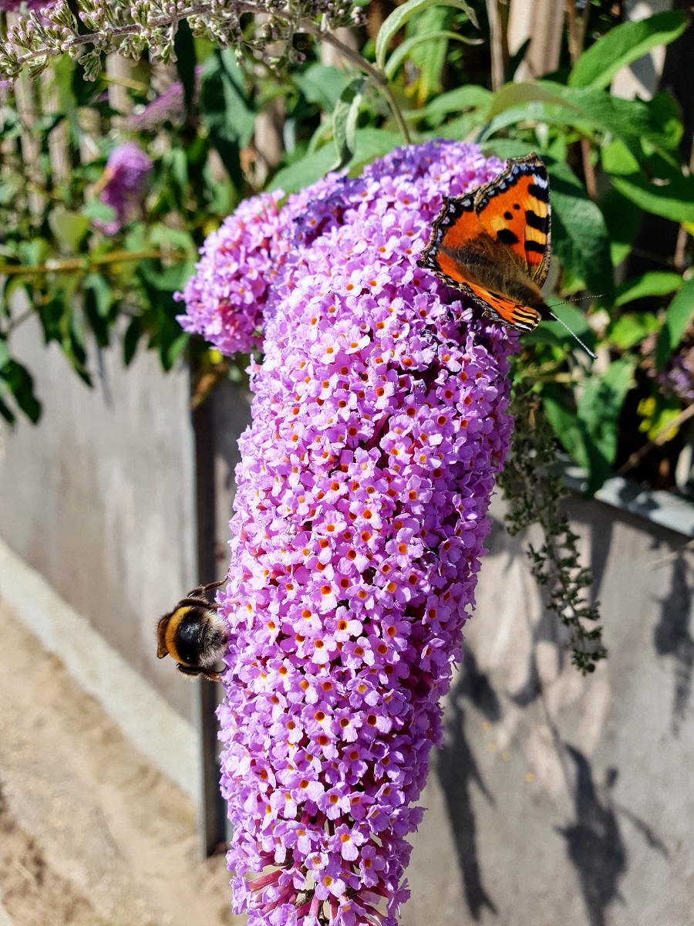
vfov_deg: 67.3
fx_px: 695
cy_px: 463
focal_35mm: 26
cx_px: 347
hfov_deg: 53.1
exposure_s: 1/1196
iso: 50
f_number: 2.4
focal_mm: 4.3
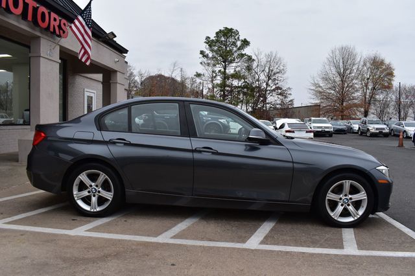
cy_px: 138
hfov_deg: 67.4
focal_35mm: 27
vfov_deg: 47.9
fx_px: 311
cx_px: 208
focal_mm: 18
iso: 400
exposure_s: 1/160
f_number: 9
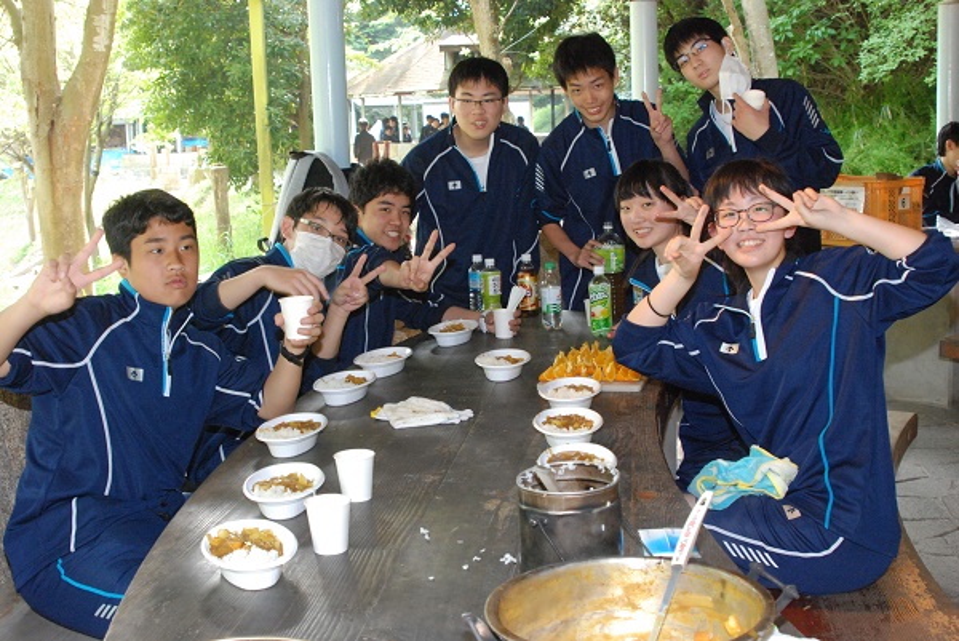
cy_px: 320
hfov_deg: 43.6
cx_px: 480
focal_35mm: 45
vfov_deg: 29.9
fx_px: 1200
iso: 1600
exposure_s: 1/60
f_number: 6.3
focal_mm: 30
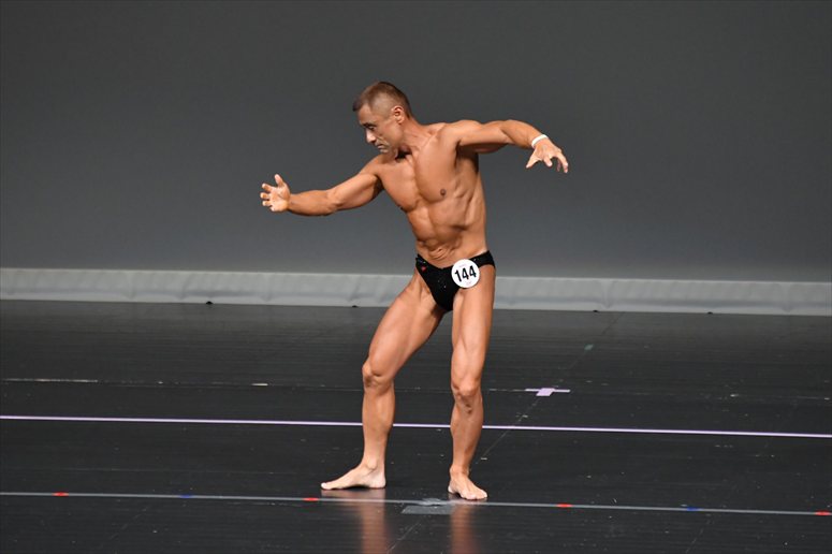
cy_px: 277
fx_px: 8663
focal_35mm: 375
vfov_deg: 3.7
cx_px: 416
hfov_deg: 5.5
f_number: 5.6
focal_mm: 250
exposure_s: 1/400
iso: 4000
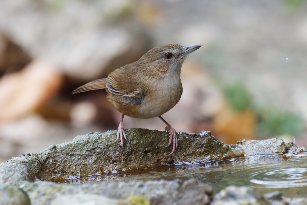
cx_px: 154
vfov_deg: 1.8
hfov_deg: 2.7
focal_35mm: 750
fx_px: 6395
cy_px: 102
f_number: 6.3
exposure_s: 1/160
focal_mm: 500
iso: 3200
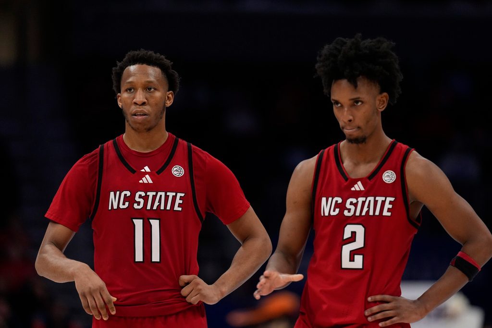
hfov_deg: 6.9
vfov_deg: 4.6
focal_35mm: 300
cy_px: 164
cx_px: 246
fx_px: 4100
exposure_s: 1/2000
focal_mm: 300
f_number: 2.8
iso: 3200
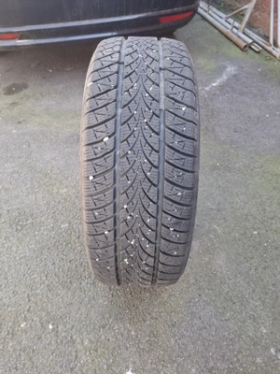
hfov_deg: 58.9
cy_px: 187
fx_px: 248
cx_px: 140
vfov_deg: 73.9
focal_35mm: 23
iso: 200
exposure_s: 1/100
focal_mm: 5.54
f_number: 1.8
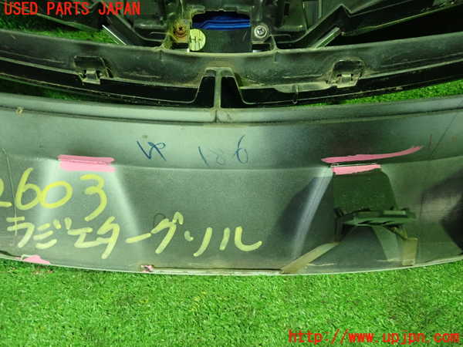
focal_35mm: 30
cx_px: 232
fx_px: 401
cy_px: 174
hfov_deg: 60.0
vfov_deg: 46.8
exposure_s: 1/30
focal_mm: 5.5
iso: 800
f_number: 2.3
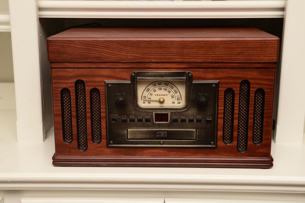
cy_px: 102
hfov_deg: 38.2
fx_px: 441
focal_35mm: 52
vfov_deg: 26.0
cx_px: 152
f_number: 8
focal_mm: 52
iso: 2000
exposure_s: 1/80
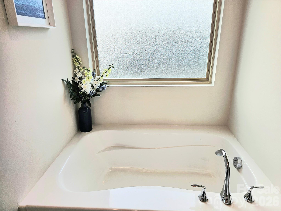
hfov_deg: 73.9
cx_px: 140
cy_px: 106
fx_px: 187
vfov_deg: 58.9
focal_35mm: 23
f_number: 1.7
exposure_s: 1/179
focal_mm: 6.3
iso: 10
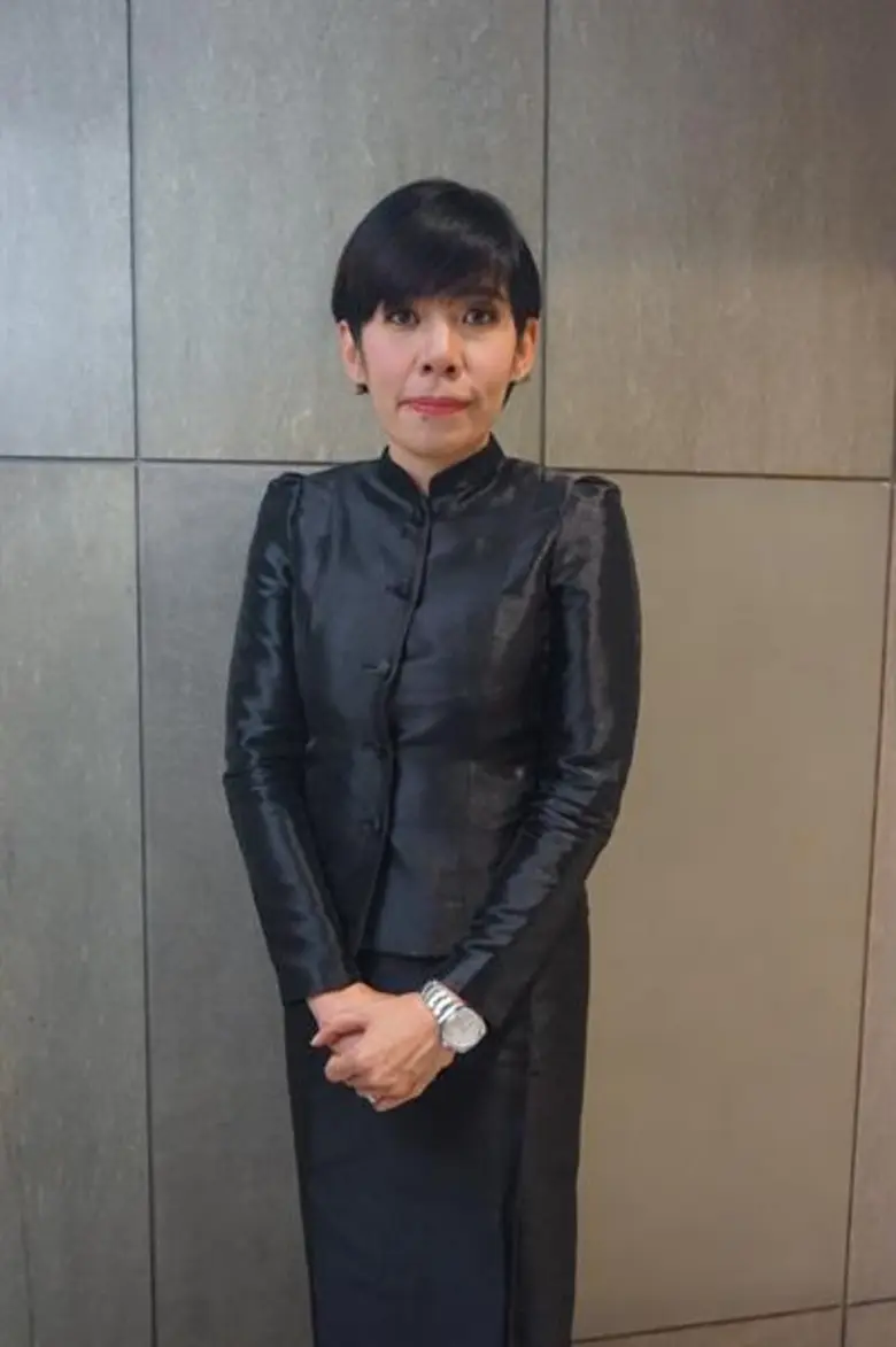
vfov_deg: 59.5
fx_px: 1178
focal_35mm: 32
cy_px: 674
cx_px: 448
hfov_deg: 41.6
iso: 3200
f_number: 4
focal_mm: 21
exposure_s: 1/60
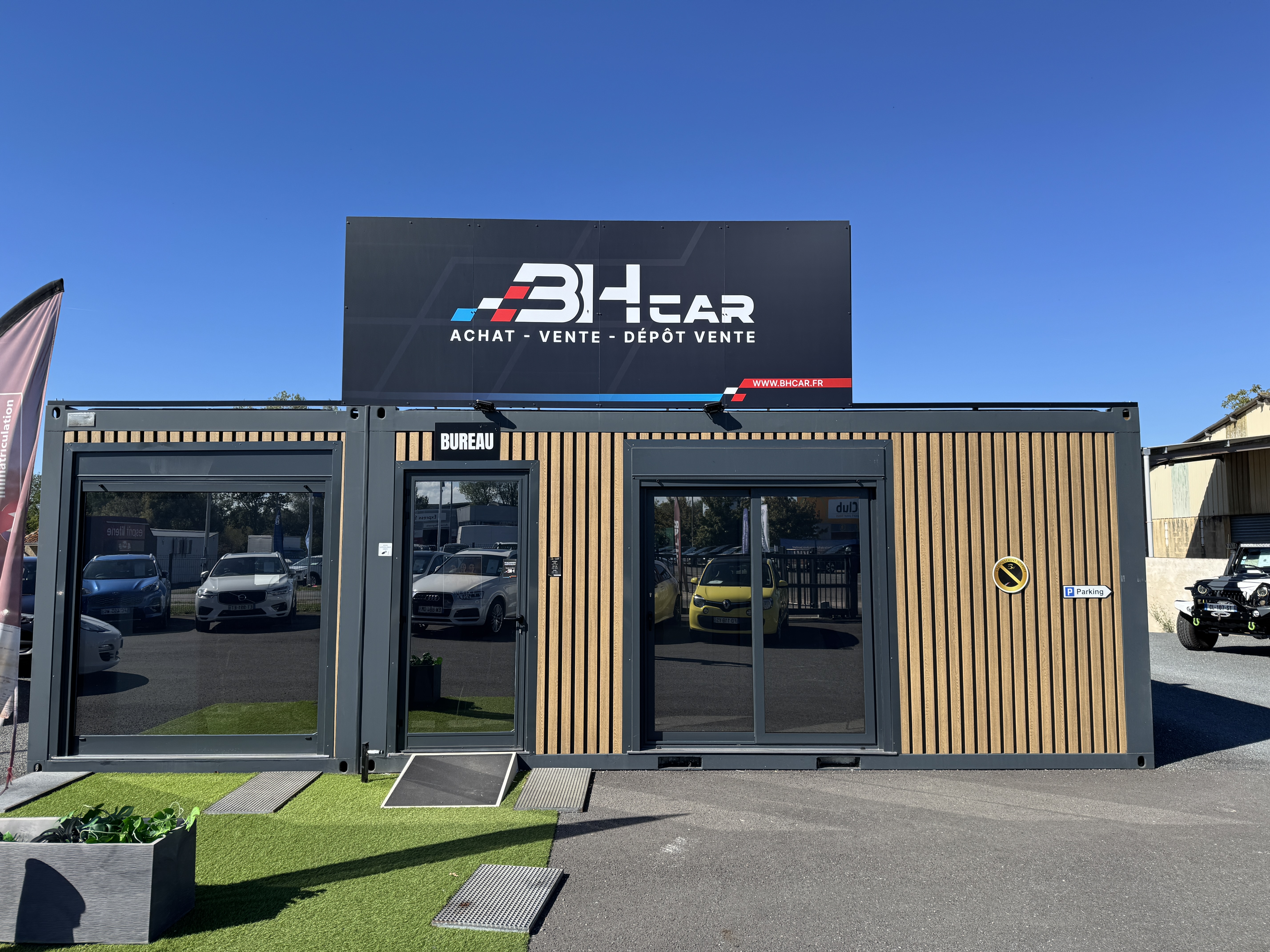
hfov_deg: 71.6
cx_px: 635
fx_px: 881
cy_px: 476
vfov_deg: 56.8
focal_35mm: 24
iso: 80
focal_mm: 6.76
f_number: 1.78
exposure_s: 1/3413
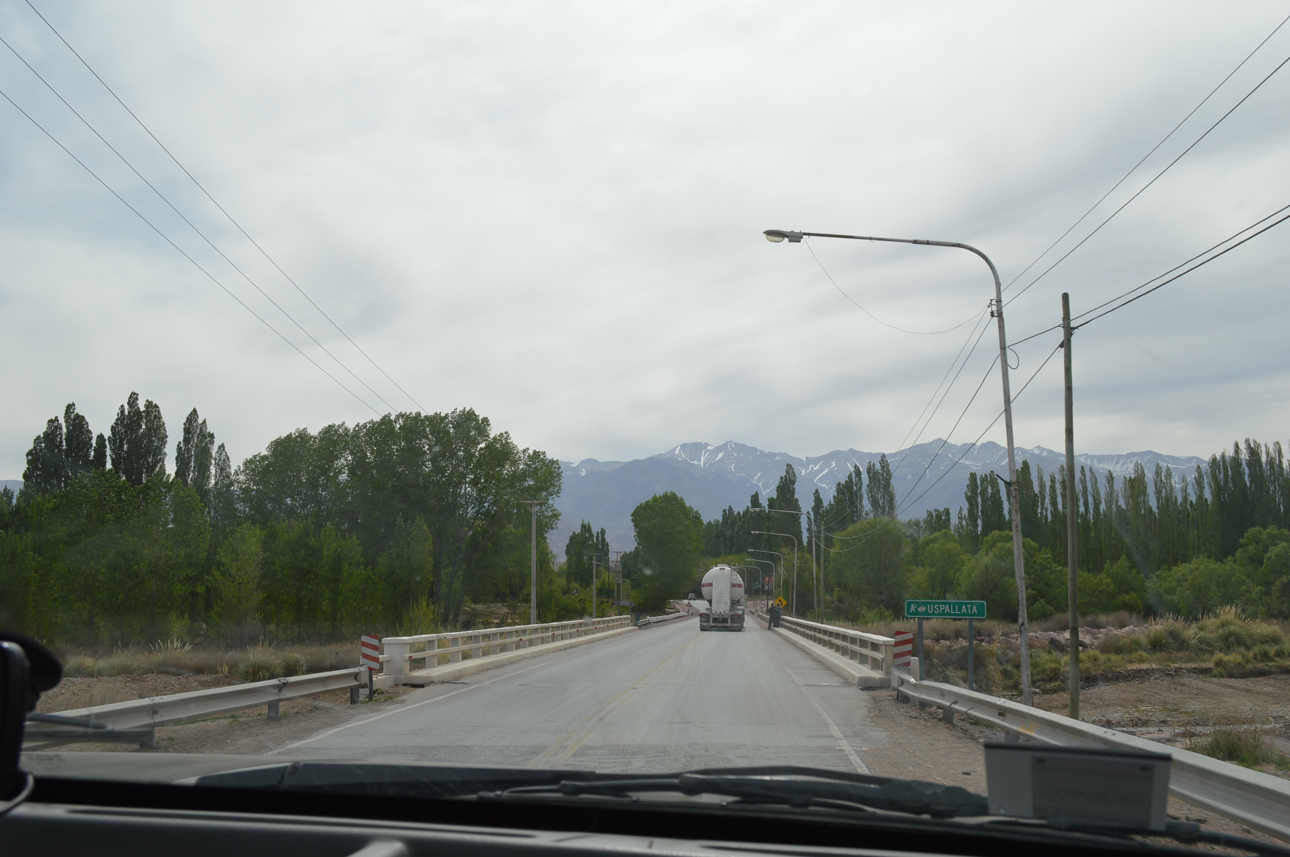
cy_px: 428
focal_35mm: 36
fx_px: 1289
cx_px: 645
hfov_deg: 53.2
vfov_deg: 36.8
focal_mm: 24
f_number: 9
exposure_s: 1/320
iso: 100
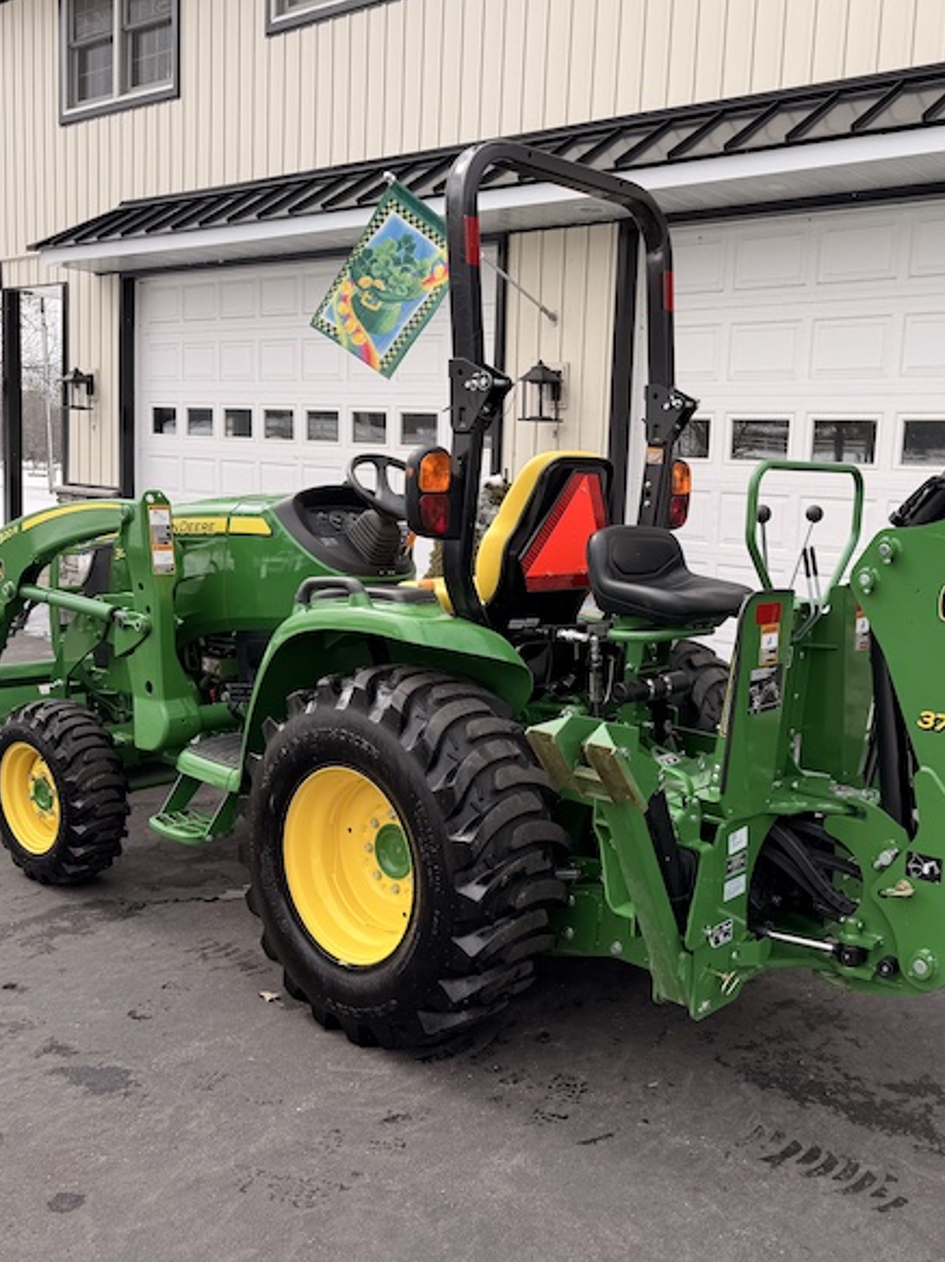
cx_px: 639
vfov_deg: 55.4
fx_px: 1202
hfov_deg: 42.3
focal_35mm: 33
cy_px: 624
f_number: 1.78
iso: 80
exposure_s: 1/2525
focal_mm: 6.76
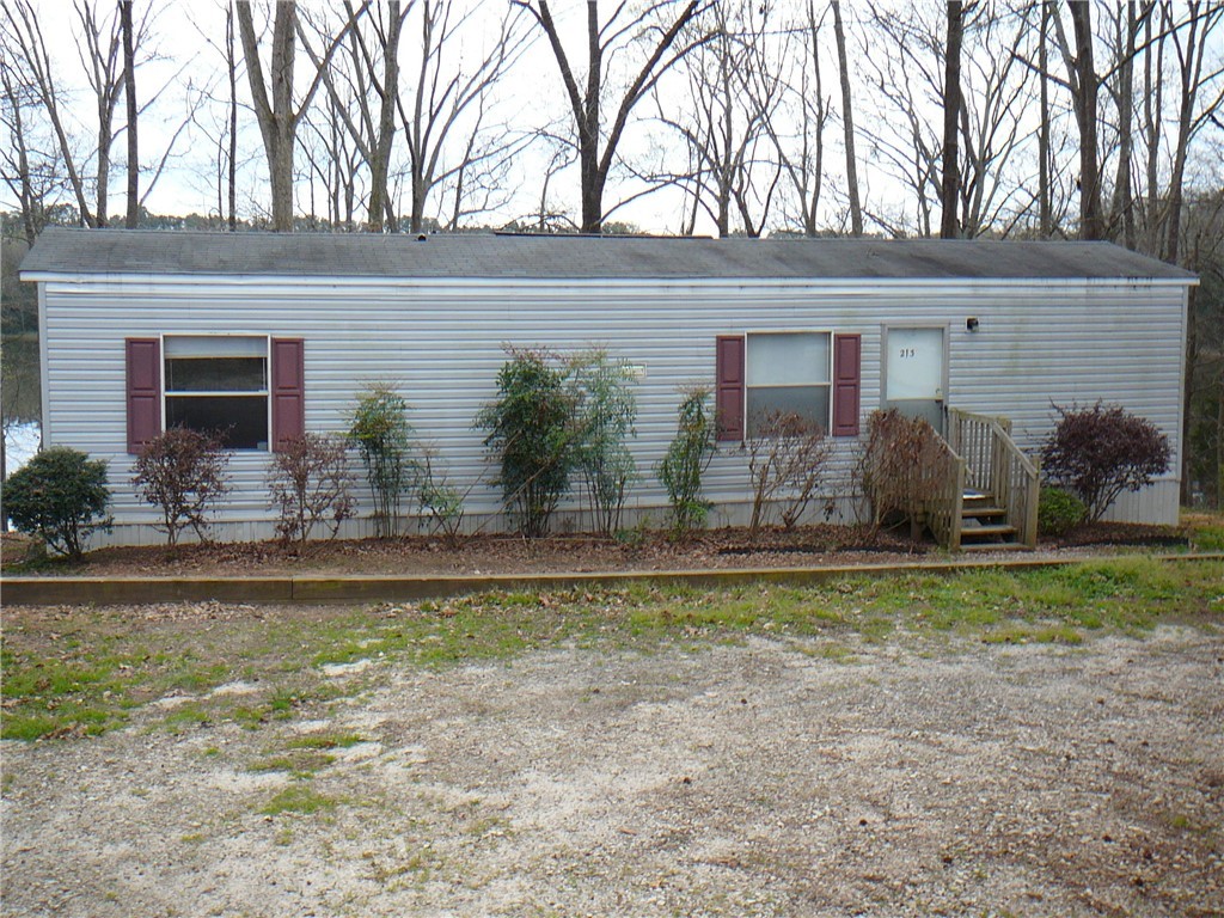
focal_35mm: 35
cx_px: 612
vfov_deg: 40.7
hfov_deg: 52.6
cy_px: 459
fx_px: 1238
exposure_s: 1/50
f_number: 2.8
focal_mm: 5.2
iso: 80
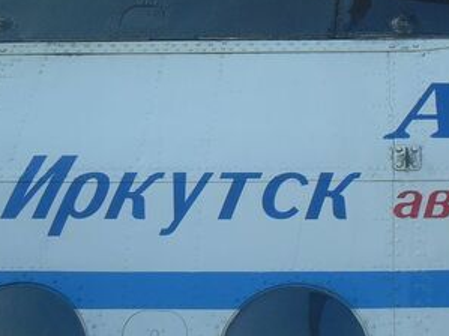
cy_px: 124
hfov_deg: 25.0
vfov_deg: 19.6
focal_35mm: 75
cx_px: 422
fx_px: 972
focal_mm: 6.3
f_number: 7
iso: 80
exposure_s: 1/180
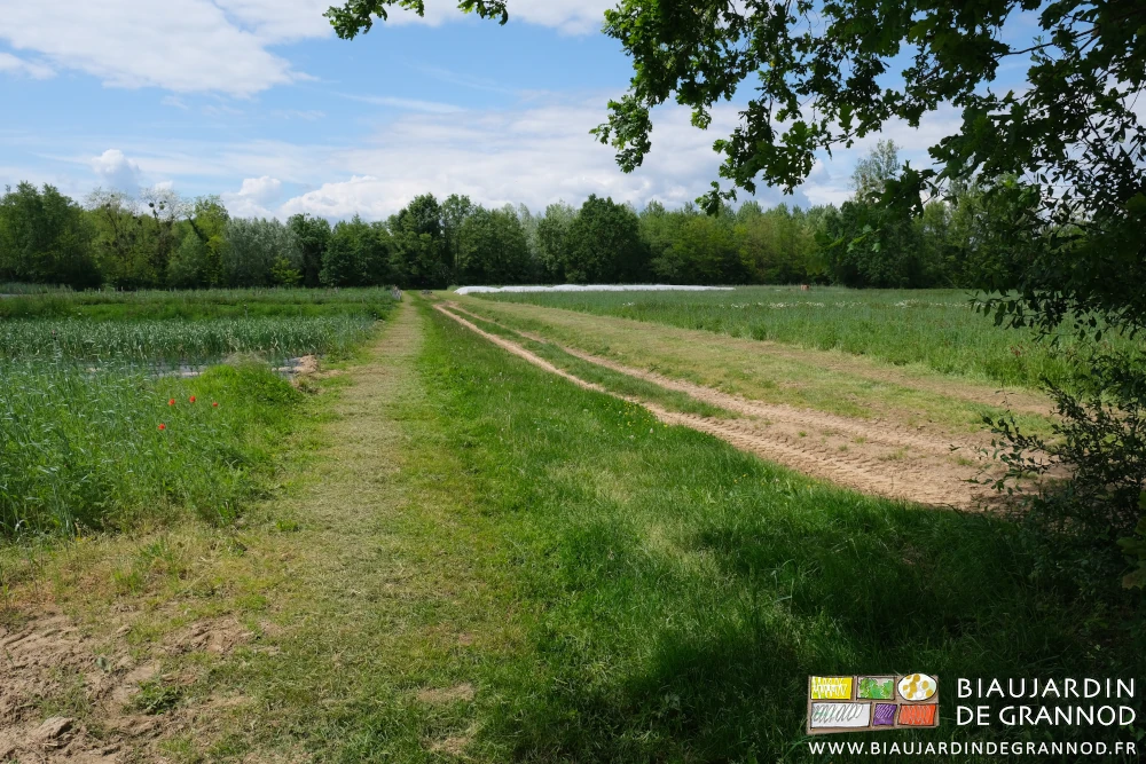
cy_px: 382
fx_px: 860
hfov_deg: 67.4
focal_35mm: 27
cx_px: 573
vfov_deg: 47.9
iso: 320
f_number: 8
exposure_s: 1/550
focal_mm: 18
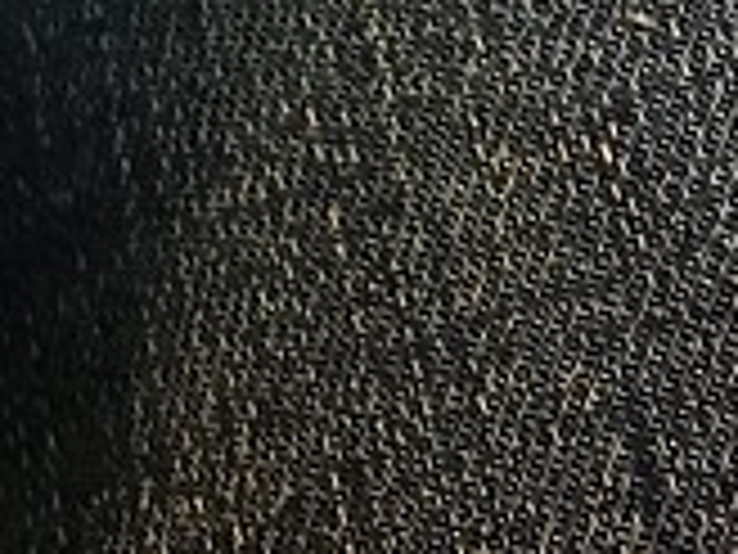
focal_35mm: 127
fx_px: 2708
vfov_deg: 11.0
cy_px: -383
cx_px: 0
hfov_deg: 15.2
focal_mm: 4.15
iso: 200
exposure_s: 1/24
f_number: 2.2
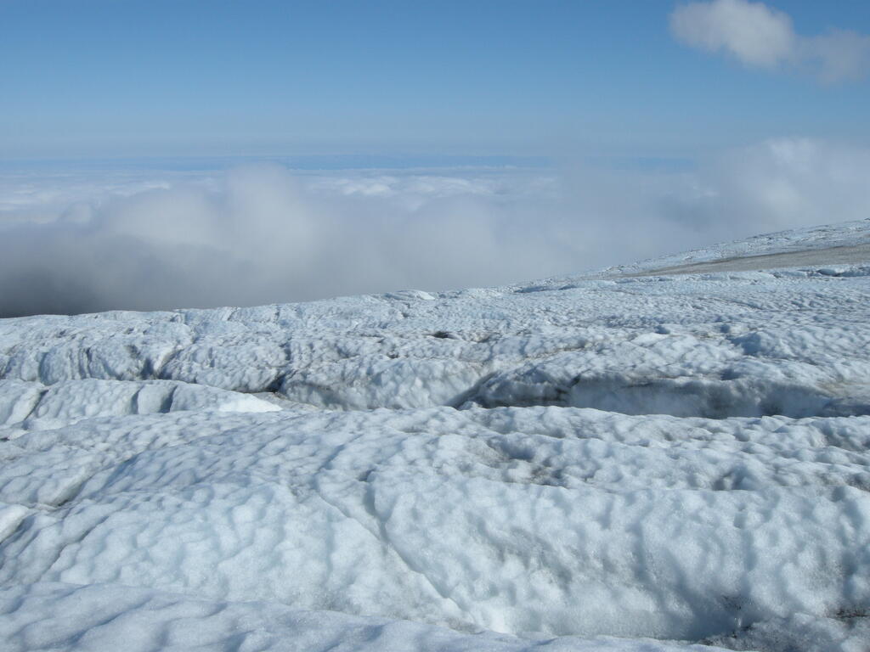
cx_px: 435
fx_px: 880
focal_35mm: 35
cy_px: 326
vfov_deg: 40.7
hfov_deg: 52.6
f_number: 7.6
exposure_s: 1/484
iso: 100
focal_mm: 7.5
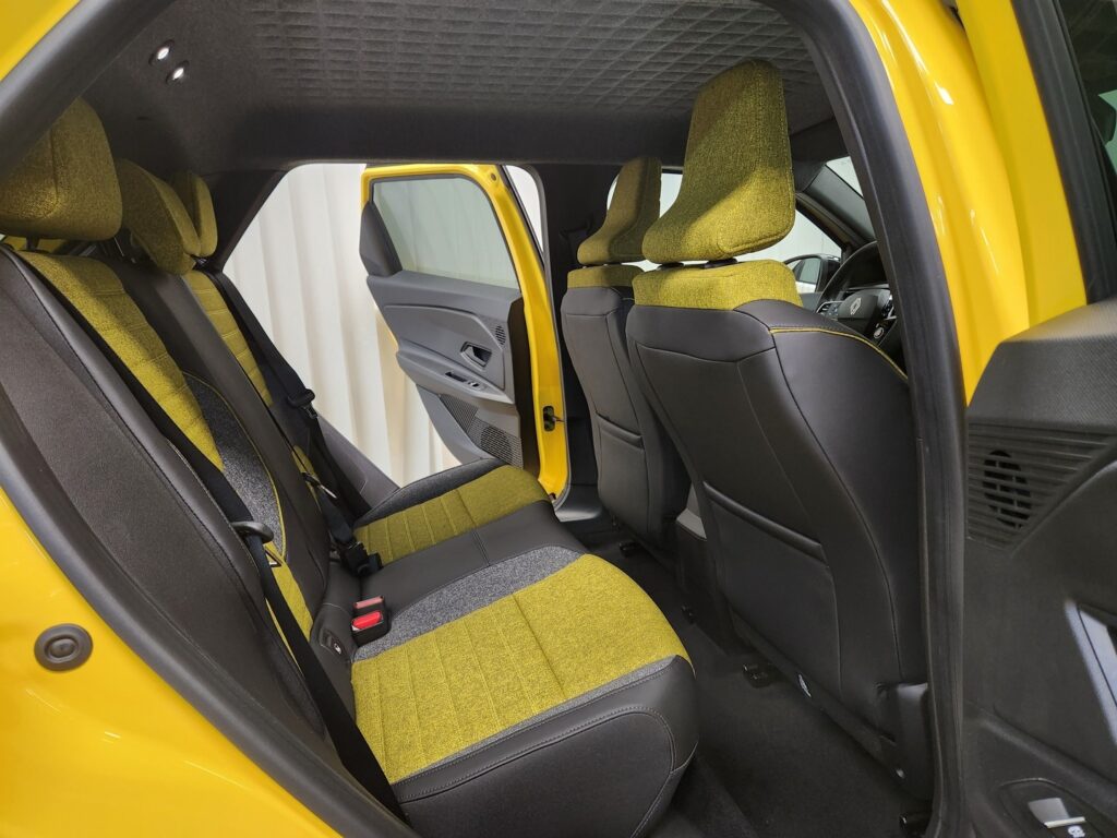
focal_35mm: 23
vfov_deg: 58.9
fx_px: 742
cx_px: 558
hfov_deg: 73.9
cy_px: 419
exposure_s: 1/100
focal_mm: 5.4
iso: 400
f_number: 1.8
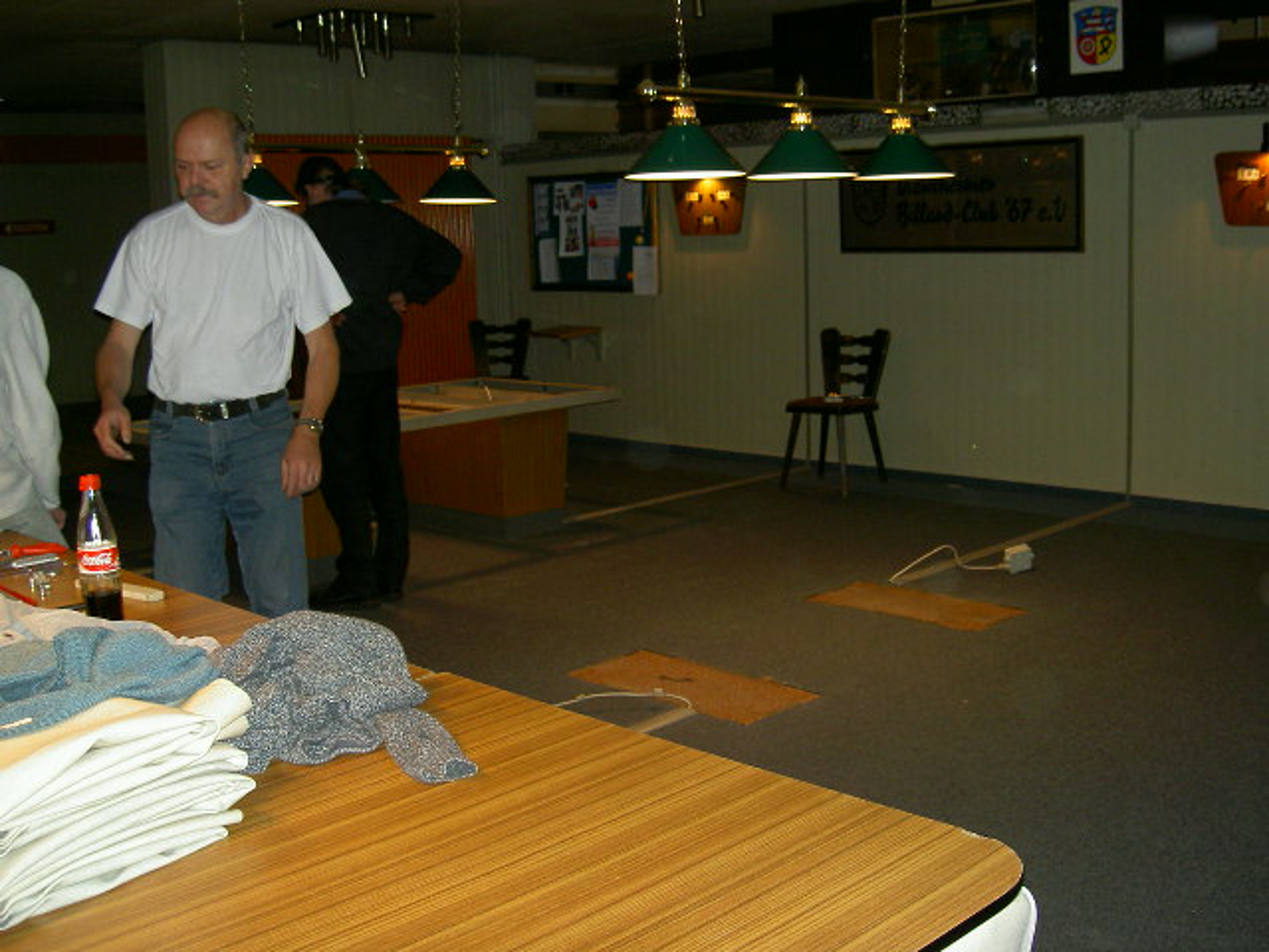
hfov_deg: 47.9
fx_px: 1430
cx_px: 634
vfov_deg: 36.8
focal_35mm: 39
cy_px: 476
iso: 100
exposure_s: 1/59.5
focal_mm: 8
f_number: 2.8
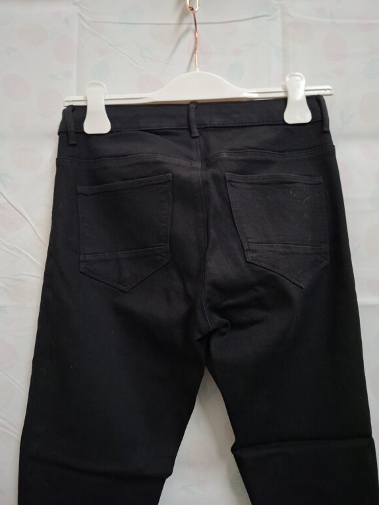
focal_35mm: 24
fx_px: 350
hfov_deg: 56.8
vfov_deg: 71.6
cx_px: 196
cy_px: 243
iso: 500
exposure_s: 1/24
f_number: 1.8
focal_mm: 5.54
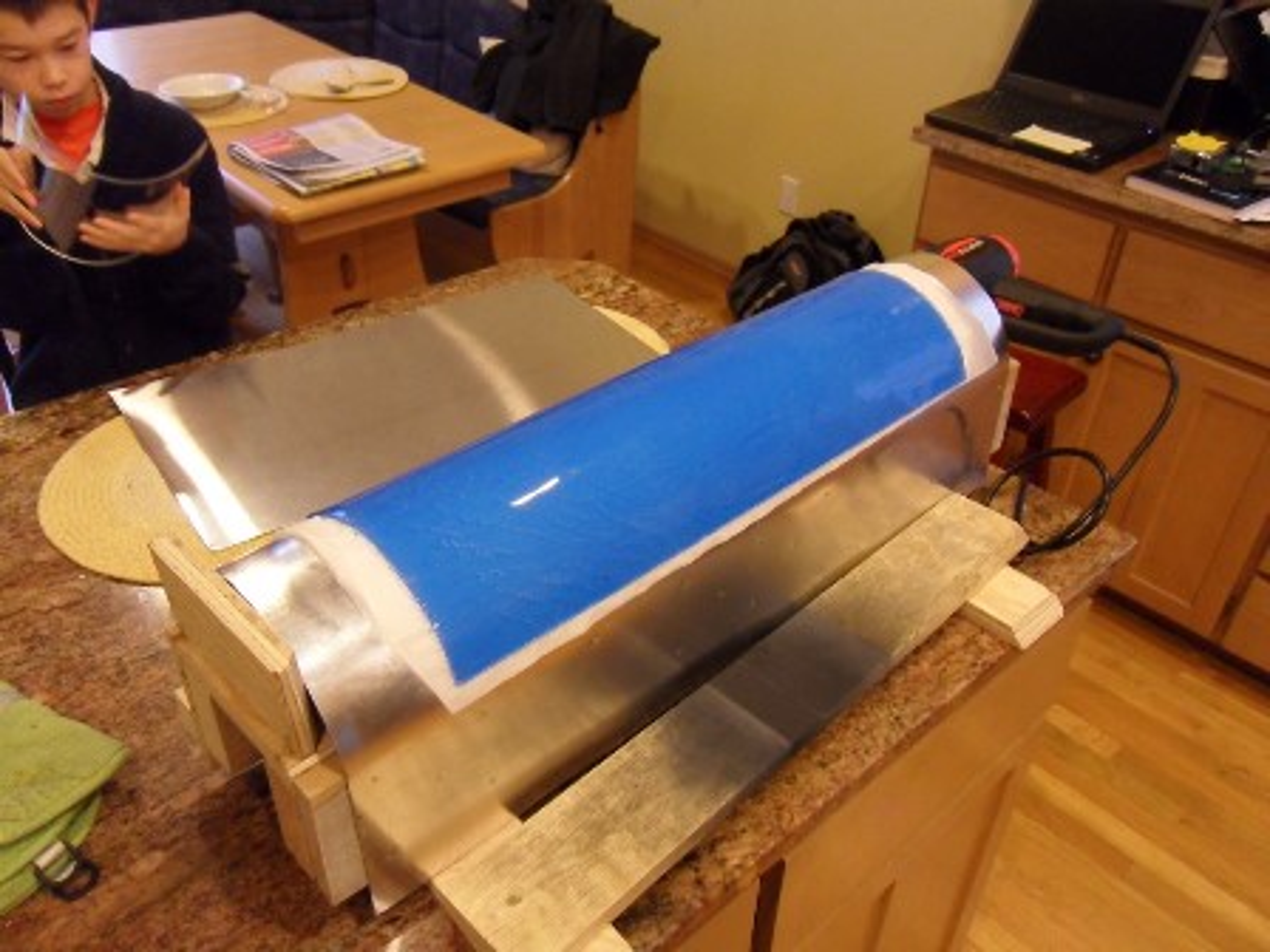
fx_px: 1027
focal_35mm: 28
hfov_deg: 63.4
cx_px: 635
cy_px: 476
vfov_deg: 49.7
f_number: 3.4
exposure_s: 1/20
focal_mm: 5
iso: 400
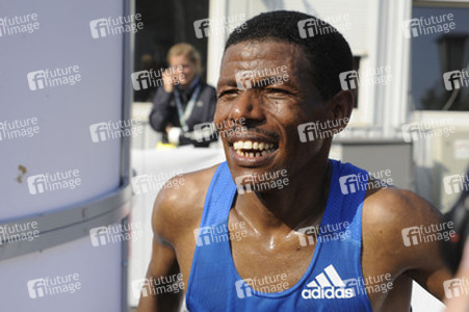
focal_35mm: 70
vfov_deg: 19.4
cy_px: 156
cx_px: 234
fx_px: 911
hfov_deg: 28.9
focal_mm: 70
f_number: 11
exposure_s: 1/500
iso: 500
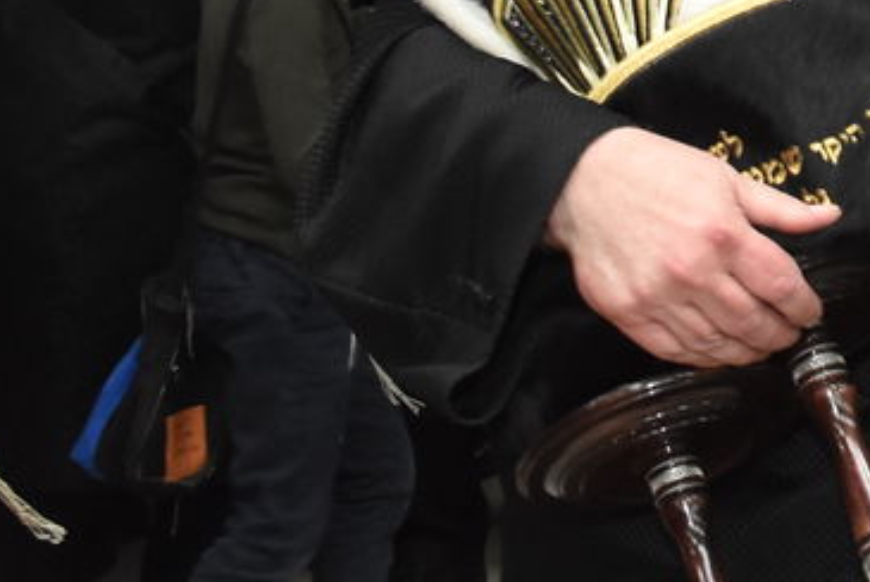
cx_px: 1256
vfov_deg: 11.5
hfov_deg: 16.4
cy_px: -250
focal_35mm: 115
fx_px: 2781
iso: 1600
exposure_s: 1/160
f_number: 6.3
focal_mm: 20
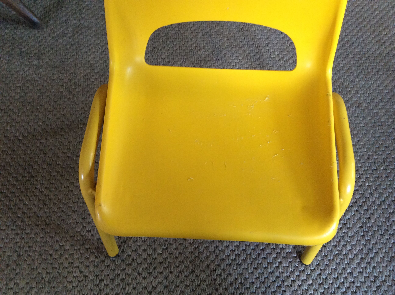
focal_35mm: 32
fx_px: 365
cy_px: 148
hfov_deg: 56.9
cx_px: 198
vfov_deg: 44.1
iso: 200
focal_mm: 3.3
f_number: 2.4
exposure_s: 1/25
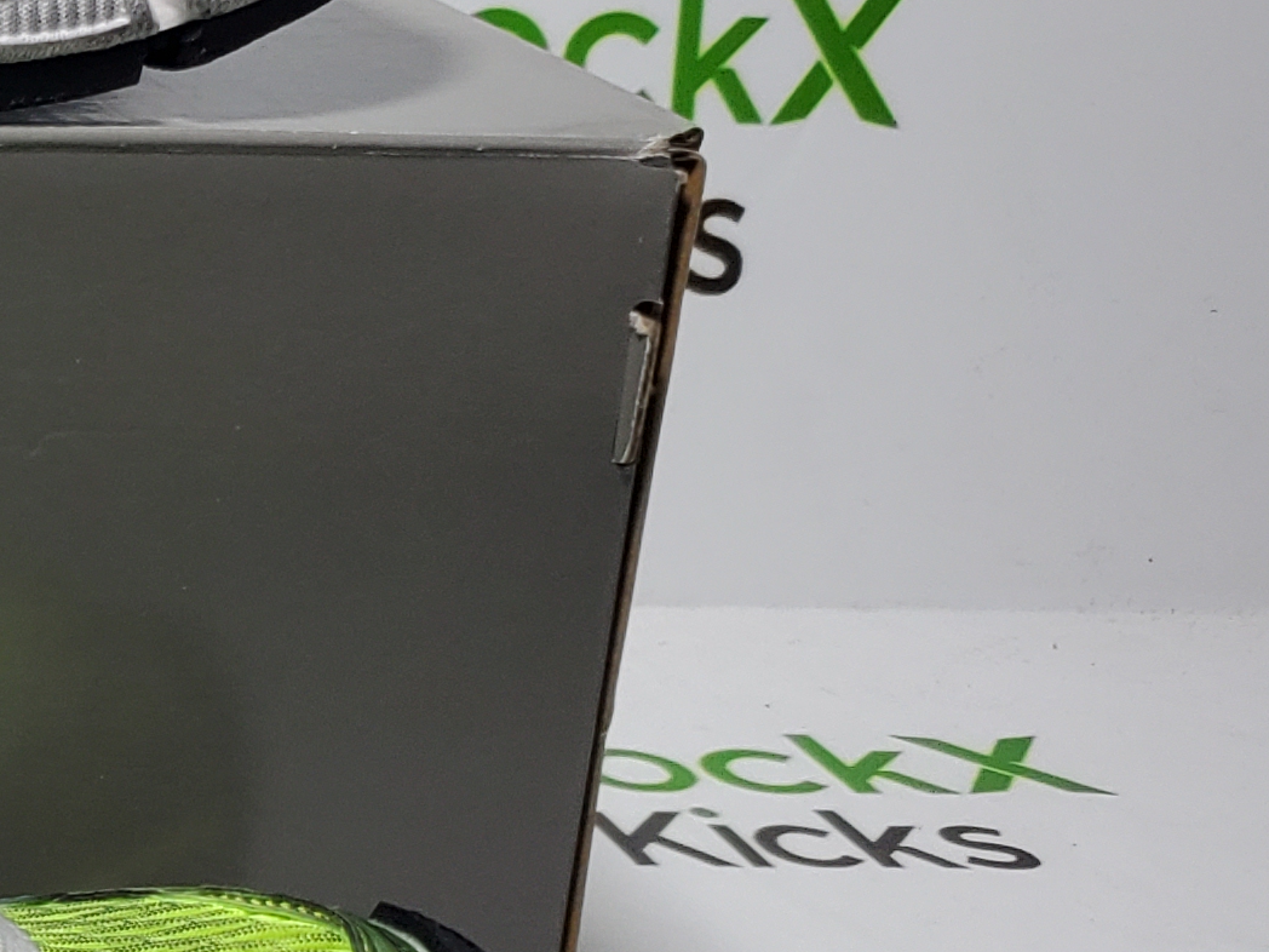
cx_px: -976
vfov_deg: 14.8
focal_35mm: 100
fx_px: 3666
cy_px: 575
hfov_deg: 16.6
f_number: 1.5
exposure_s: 1/408
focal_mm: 4.3
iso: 50
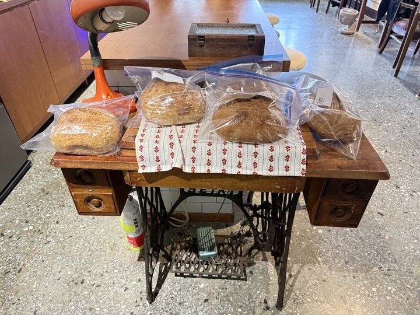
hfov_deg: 71.6
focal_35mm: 24
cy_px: 158
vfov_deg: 56.8
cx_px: 210
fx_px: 291
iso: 640
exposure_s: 1/60
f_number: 1.78
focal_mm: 6.76
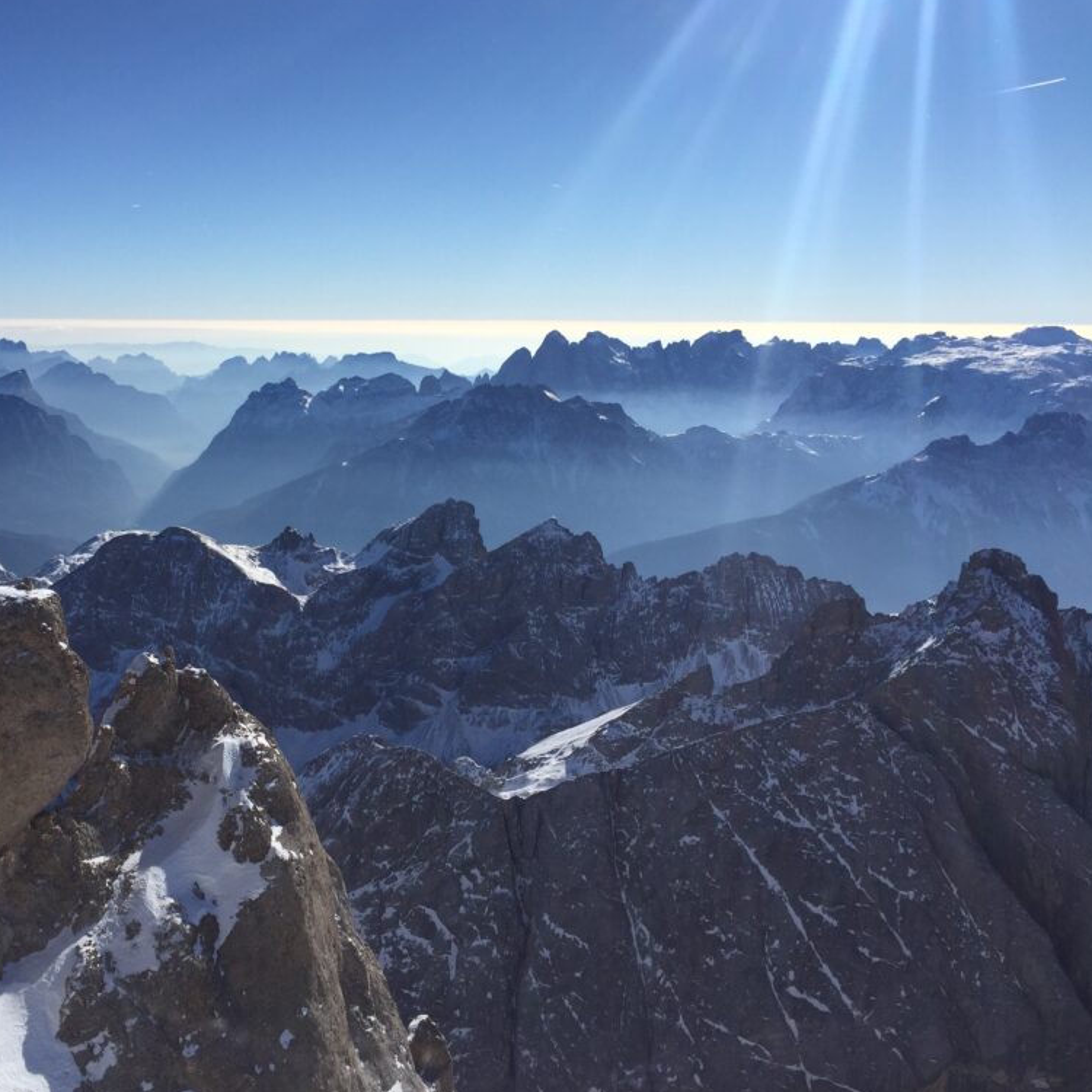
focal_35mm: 35
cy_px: 540
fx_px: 1249
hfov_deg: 46.5
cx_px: 364
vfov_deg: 47.2
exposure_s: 1/5650
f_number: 2.2
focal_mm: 4.15
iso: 32
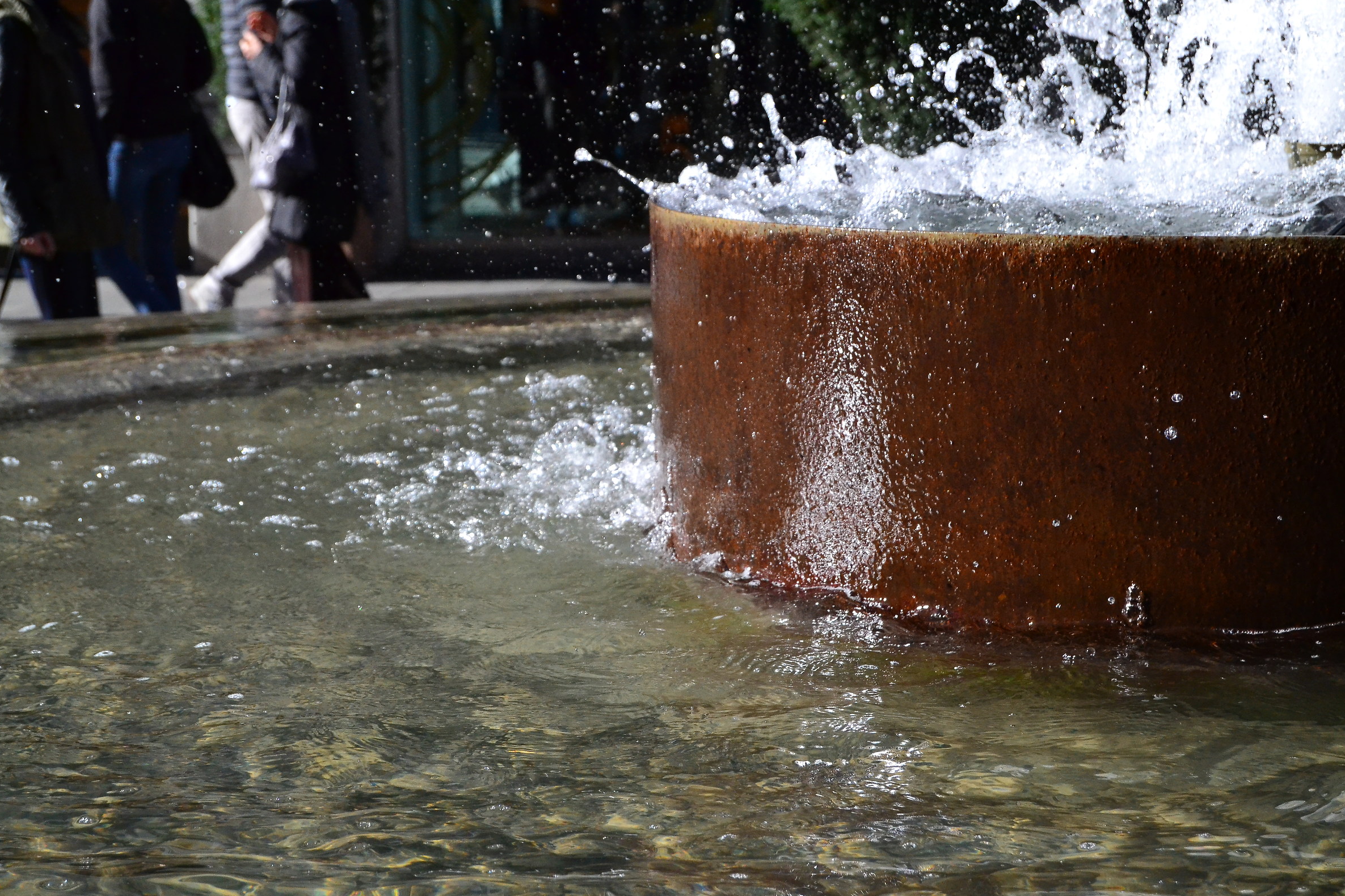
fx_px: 3120
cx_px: 667
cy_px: 449
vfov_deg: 16.4
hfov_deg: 24.3
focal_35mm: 84
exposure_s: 1/3200
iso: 2000
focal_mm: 55
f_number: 9
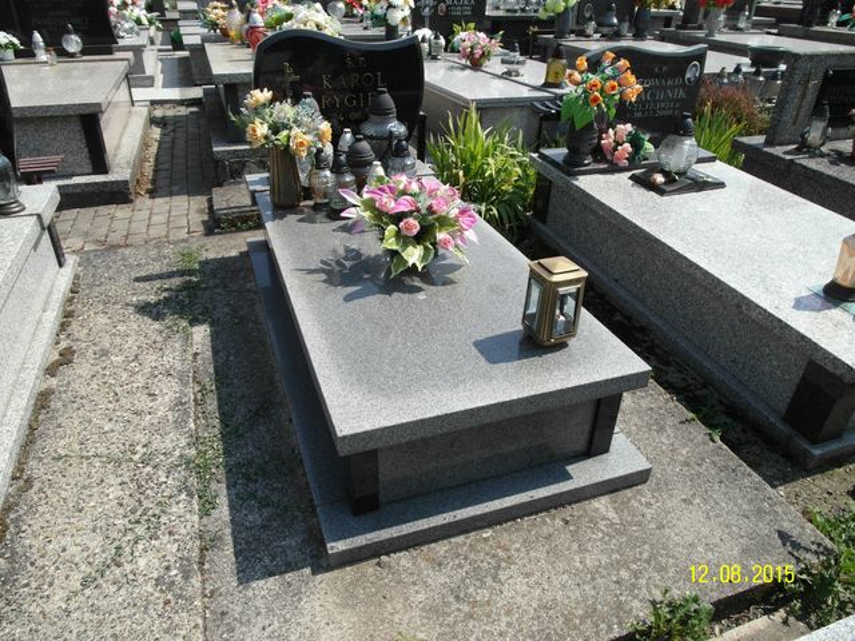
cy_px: 320
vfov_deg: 56.8
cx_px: 428
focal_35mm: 24
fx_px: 593
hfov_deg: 71.6
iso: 80
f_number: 4.4
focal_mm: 5.2
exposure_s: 1/500
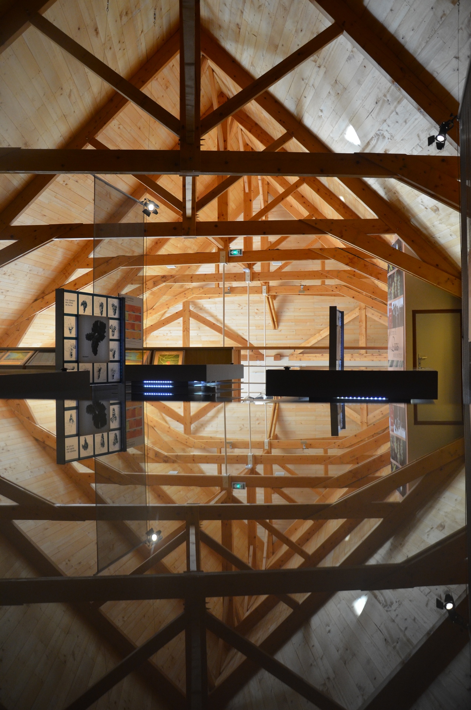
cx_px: 236
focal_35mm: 32
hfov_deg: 41.5
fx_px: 621
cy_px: 355
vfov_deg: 59.6
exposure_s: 1/50
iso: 800
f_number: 3.8
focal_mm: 21
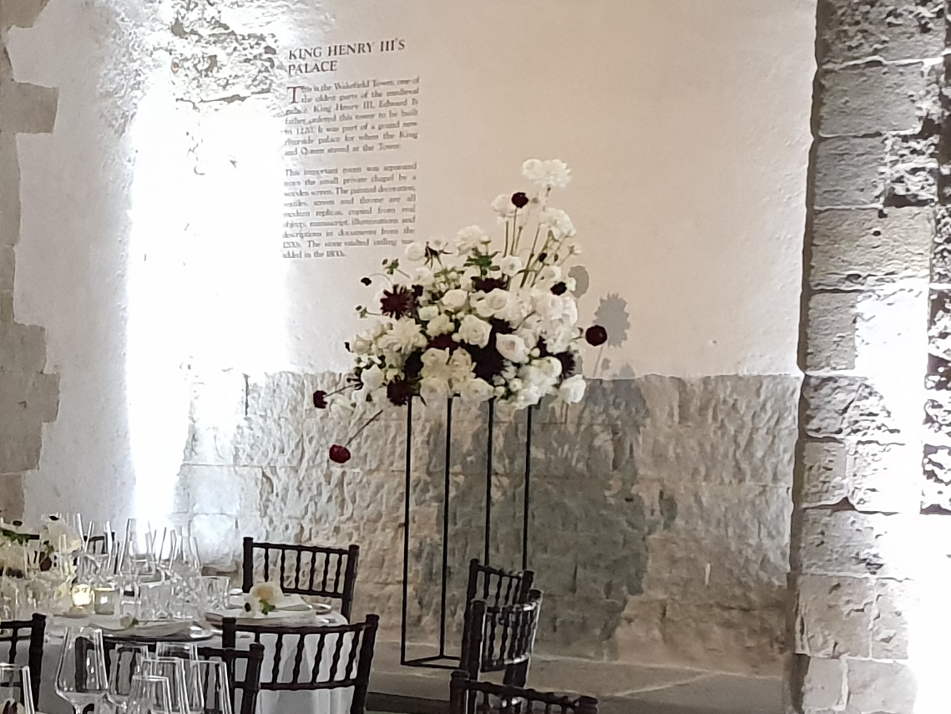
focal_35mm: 92
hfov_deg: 17.7
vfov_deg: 16.0
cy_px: 546
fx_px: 2528
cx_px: -701
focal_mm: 4.3
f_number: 1.5
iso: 250
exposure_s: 1/23
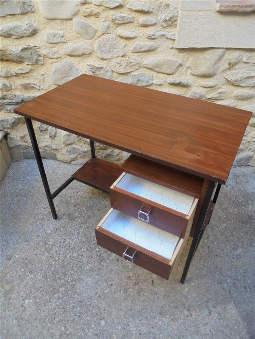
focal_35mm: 26
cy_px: 170
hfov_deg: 53.1
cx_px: 128
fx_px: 255
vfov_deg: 67.3
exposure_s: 1/30
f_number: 3.5
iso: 100
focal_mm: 4.6
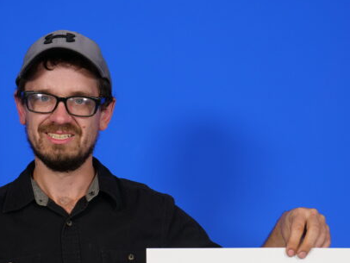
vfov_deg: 16.9
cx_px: 158
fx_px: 880
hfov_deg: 22.5
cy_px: 182
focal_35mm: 87
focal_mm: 23
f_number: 2.8
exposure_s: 1/100
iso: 200
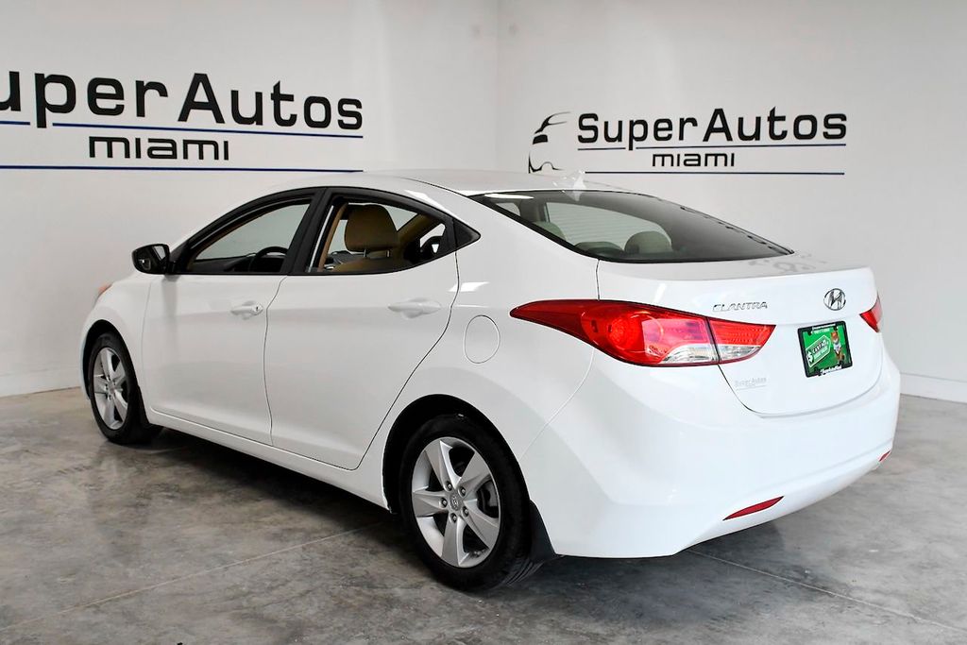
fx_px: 967
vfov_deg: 36.9
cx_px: 484
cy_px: 322
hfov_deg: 53.1
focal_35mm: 36
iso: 2500
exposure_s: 1/3200
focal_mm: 24
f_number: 4.5
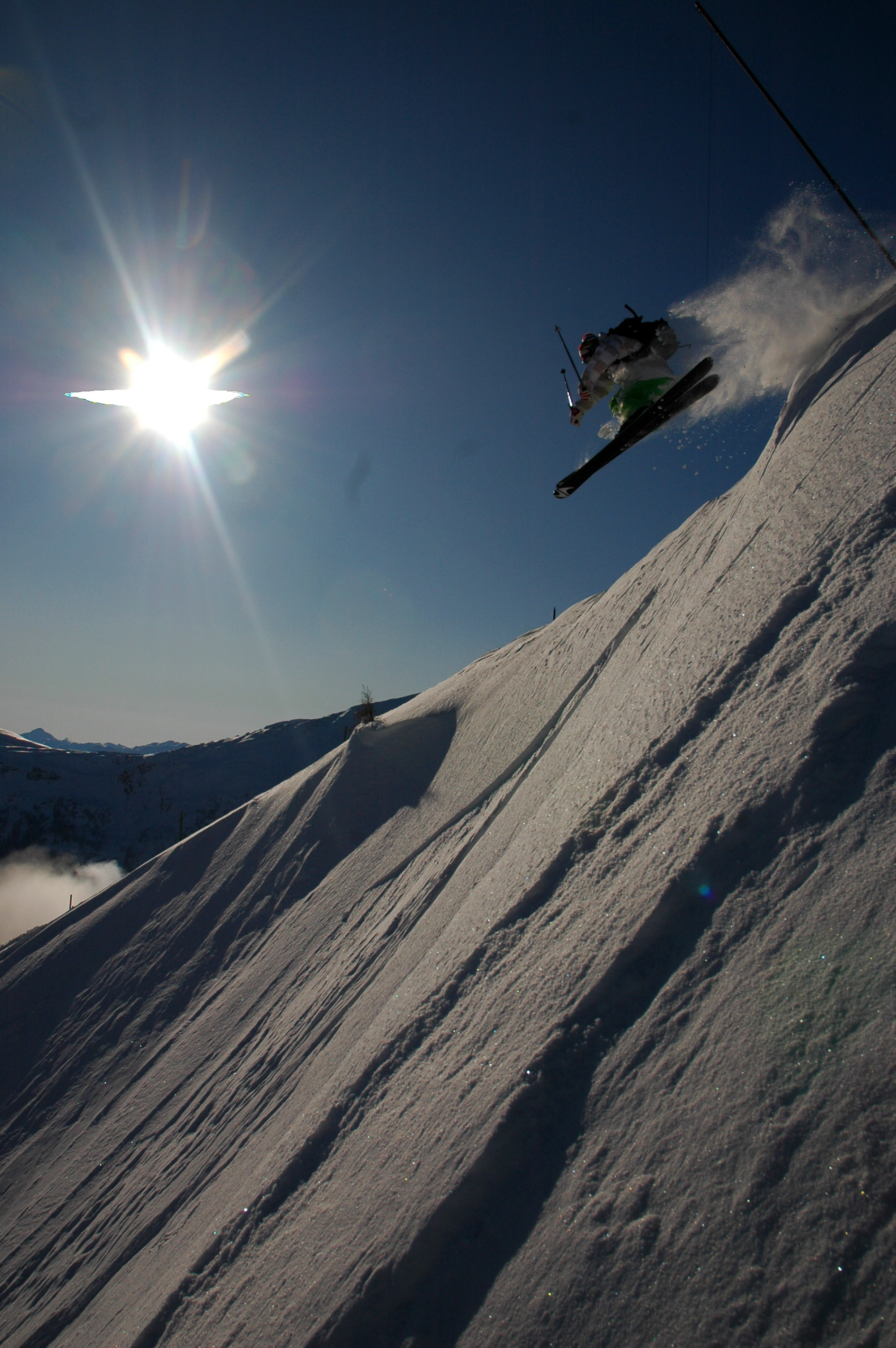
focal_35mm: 27
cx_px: 448
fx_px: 1010
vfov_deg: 67.4
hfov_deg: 47.8
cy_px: 674
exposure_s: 1/4000
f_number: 8
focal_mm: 18
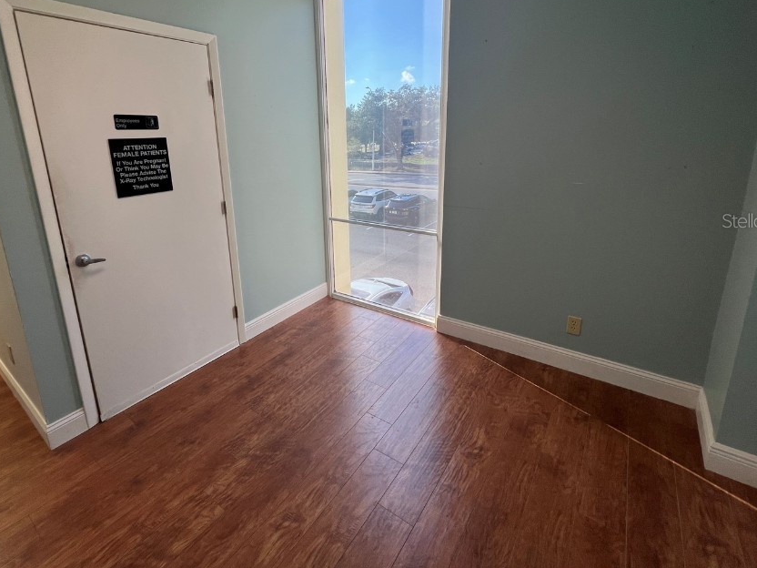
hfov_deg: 94.2
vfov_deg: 77.0
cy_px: 220
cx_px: 342
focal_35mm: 16
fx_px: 350
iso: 50
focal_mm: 1.57
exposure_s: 1/120
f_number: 1.8
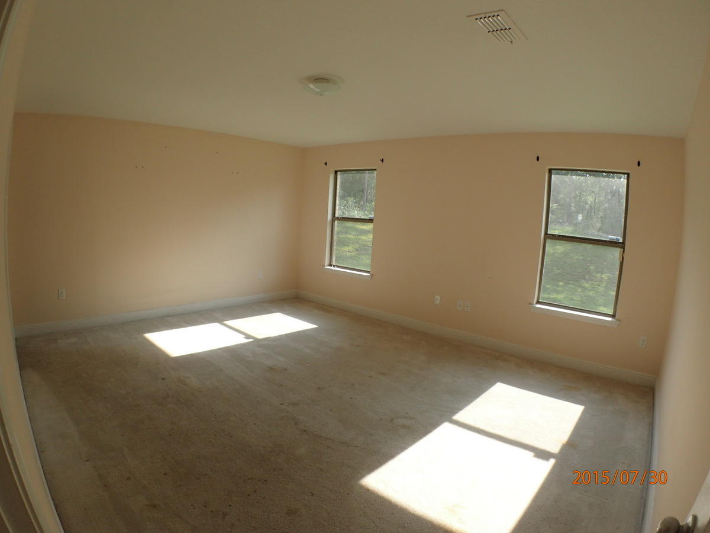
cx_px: 355
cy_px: 266
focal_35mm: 25
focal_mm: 4.5
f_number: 2.8
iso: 100
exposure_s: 1/320
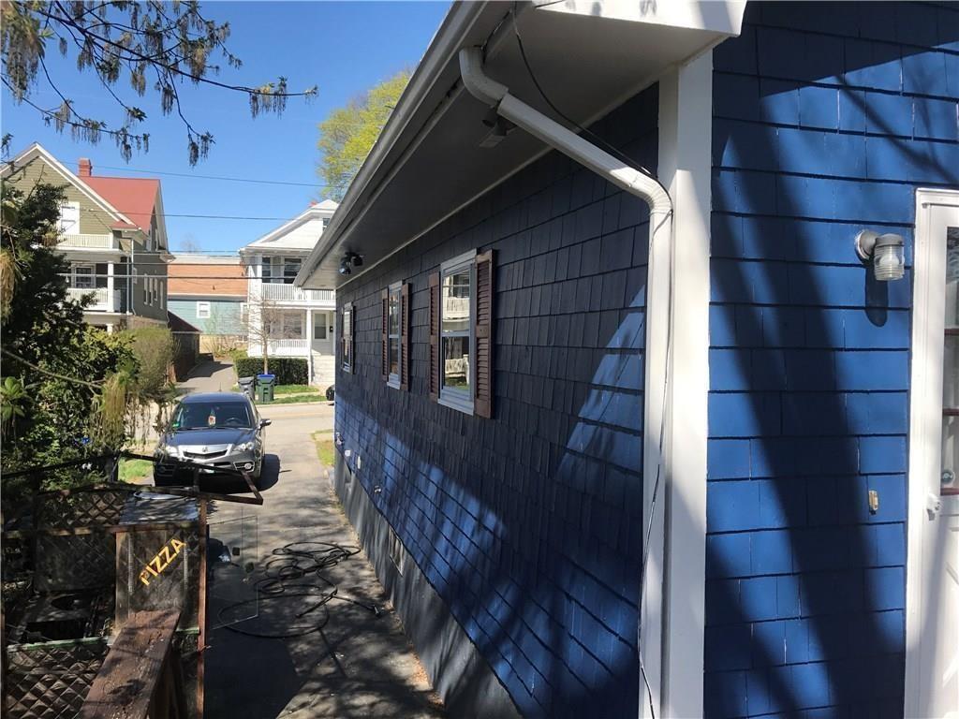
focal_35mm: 28
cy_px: 360
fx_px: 776
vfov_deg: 49.7
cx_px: 480
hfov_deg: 63.4
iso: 20
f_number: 1.8
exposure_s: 1/1408
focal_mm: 3.99
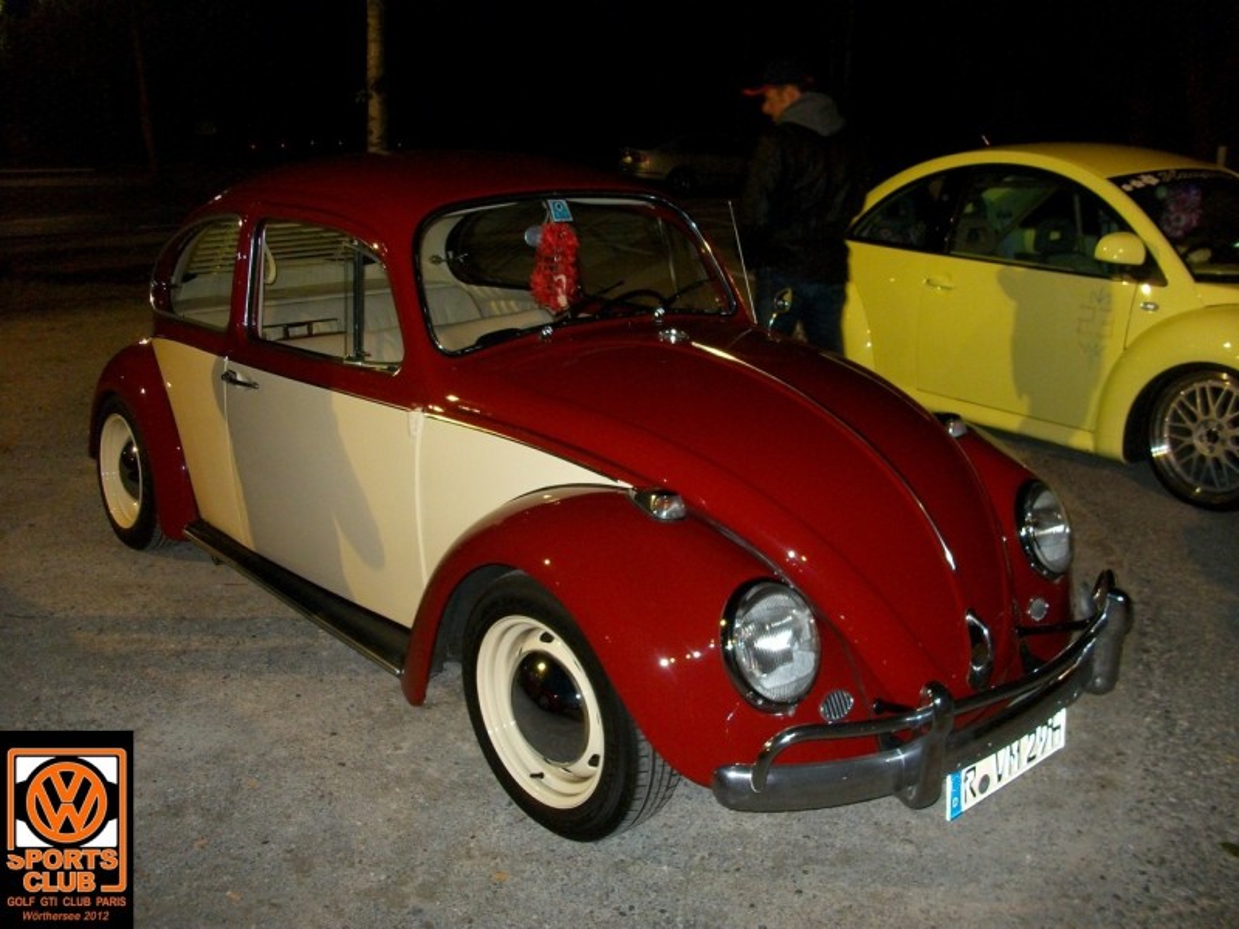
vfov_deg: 41.8
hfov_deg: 54.0
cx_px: 620
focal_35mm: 34
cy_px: 464
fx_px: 1217
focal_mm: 5.7
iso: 240
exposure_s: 1/40
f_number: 2.9
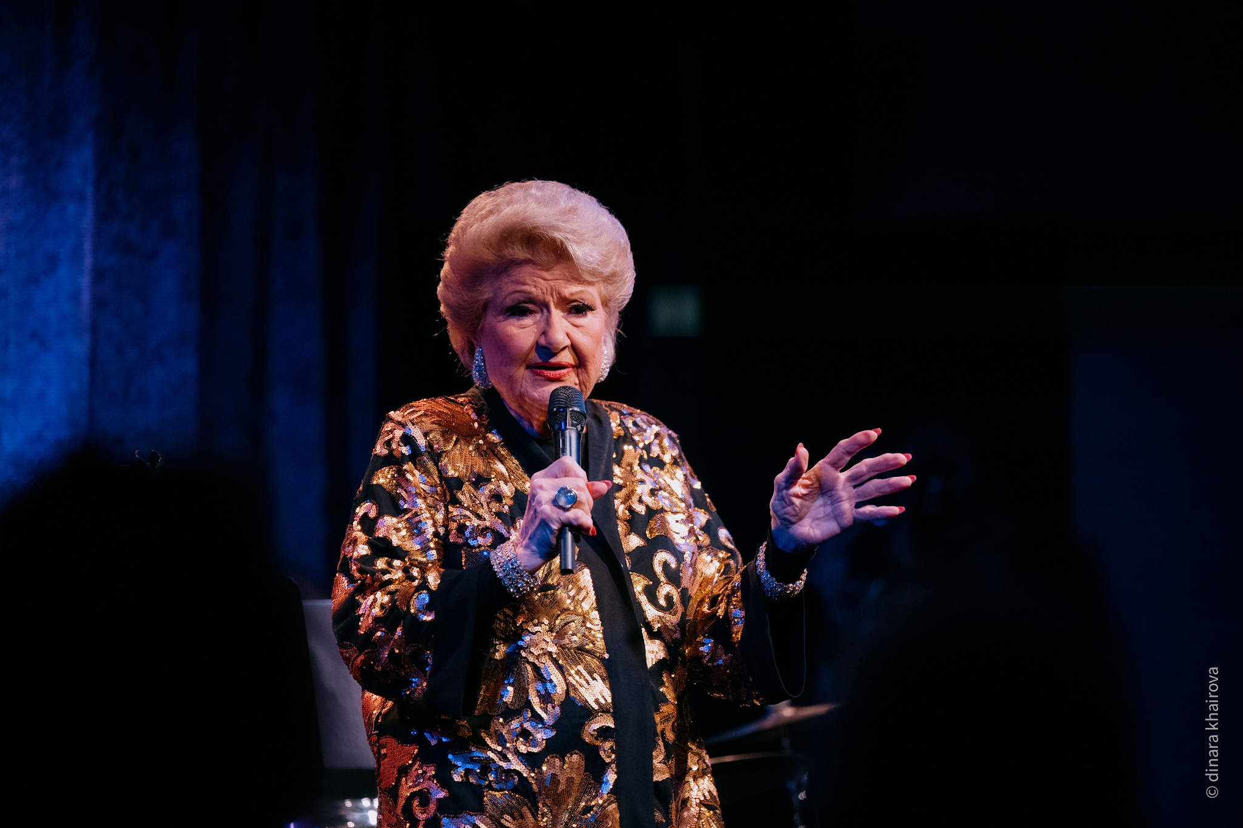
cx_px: 624
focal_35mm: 156
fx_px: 5385
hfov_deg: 13.2
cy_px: 413
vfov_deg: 8.8
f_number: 2.8
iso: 1000
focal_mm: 155
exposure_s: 1/320
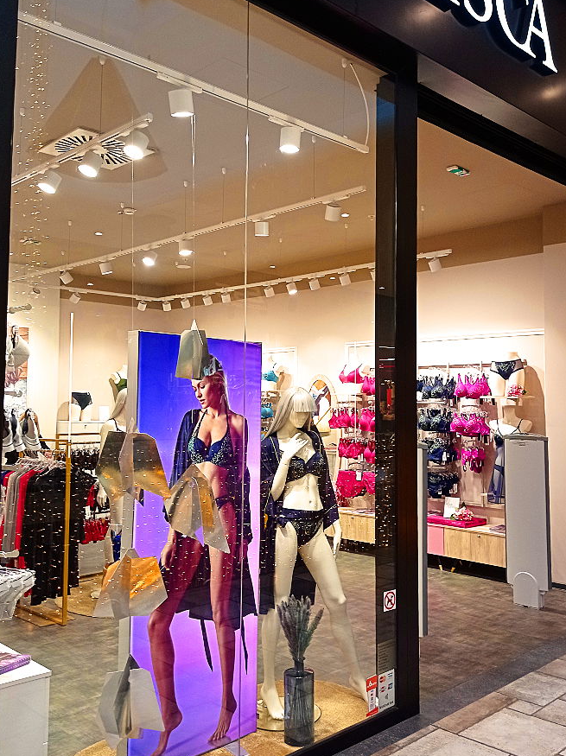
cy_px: 329
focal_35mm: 32
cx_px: 301
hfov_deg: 44.1
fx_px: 698
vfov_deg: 56.7
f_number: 1.8
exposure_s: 1/100
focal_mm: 4.7
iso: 159
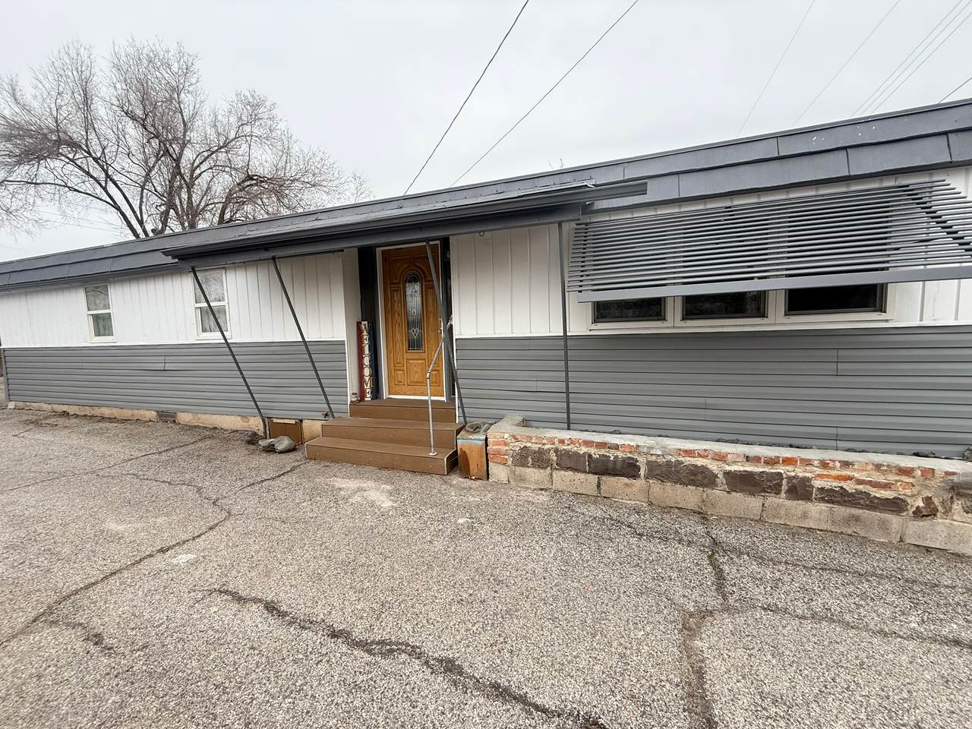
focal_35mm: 14
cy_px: 364
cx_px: 486
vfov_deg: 85.7
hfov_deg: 102.1
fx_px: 393
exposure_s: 1/308
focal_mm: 2.22
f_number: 2.2
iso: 50
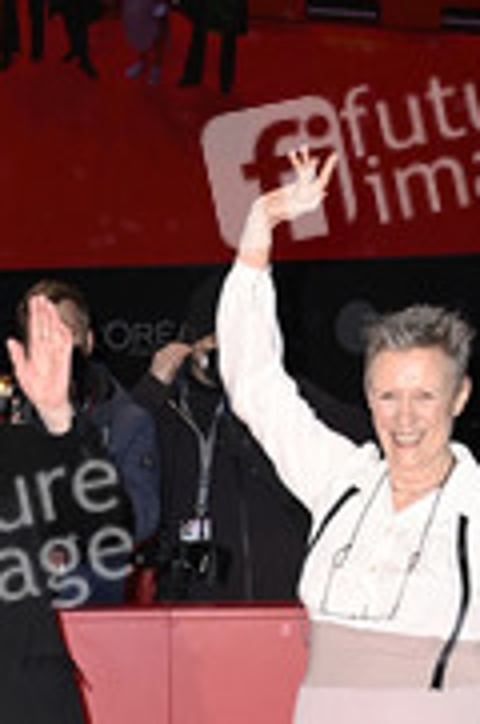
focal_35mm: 106
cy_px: 756
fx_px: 2128
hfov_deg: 12.8
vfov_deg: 18.7
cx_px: 44
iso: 640
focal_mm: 48
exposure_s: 1/200
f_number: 5.6
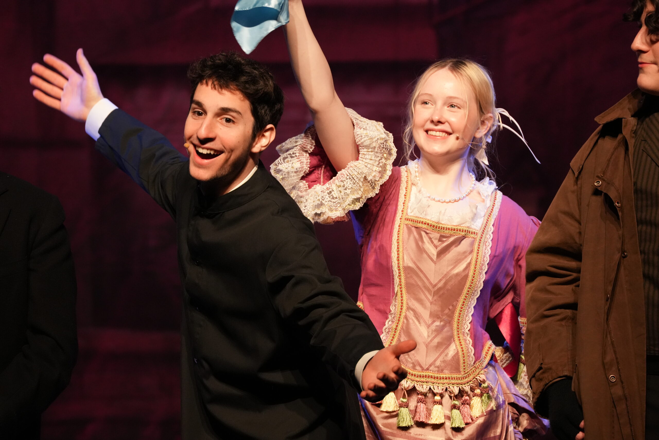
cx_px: 330
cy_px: 220
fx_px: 5235
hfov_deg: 7.2
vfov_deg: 4.8
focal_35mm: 286
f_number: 9
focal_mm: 286
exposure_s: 1/160
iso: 5000
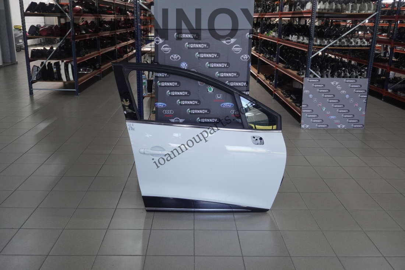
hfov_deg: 57.2
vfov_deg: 40.0
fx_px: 371
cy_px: 135
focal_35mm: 33
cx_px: 202
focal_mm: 22
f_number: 4
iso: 1250
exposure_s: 1/160
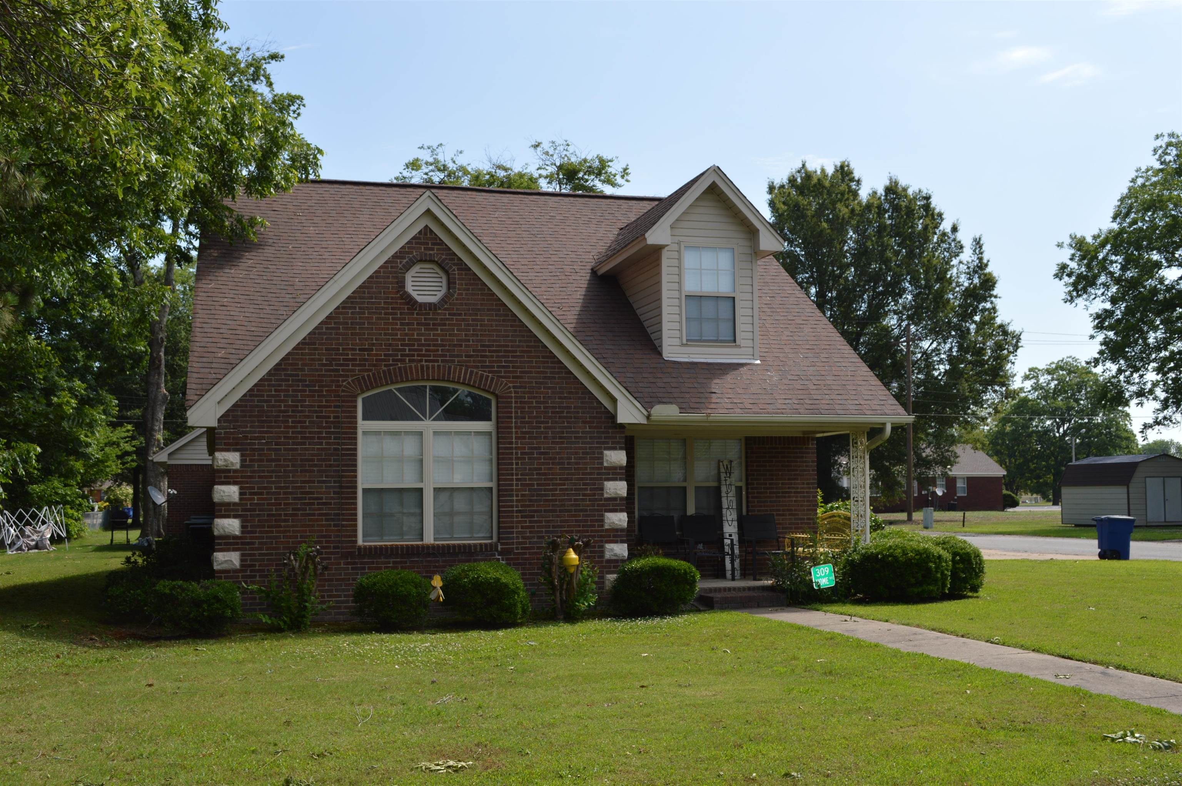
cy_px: 393
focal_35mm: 39
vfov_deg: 34.1
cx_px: 591
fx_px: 1279
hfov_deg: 49.6
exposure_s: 1/200
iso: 100
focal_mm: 26
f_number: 7.1
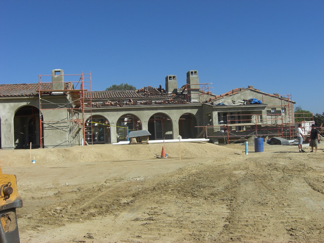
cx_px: 162
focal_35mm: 38
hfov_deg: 49.0
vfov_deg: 37.7
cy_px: 122
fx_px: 356
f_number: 8
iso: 80
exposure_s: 1/250
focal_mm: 7.9
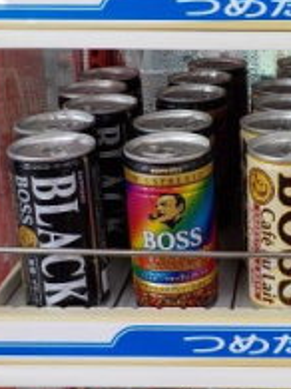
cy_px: 146
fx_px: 830
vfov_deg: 26.3
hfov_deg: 19.3
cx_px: 299
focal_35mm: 74
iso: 125
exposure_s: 1/60
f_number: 3.3
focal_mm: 4.1
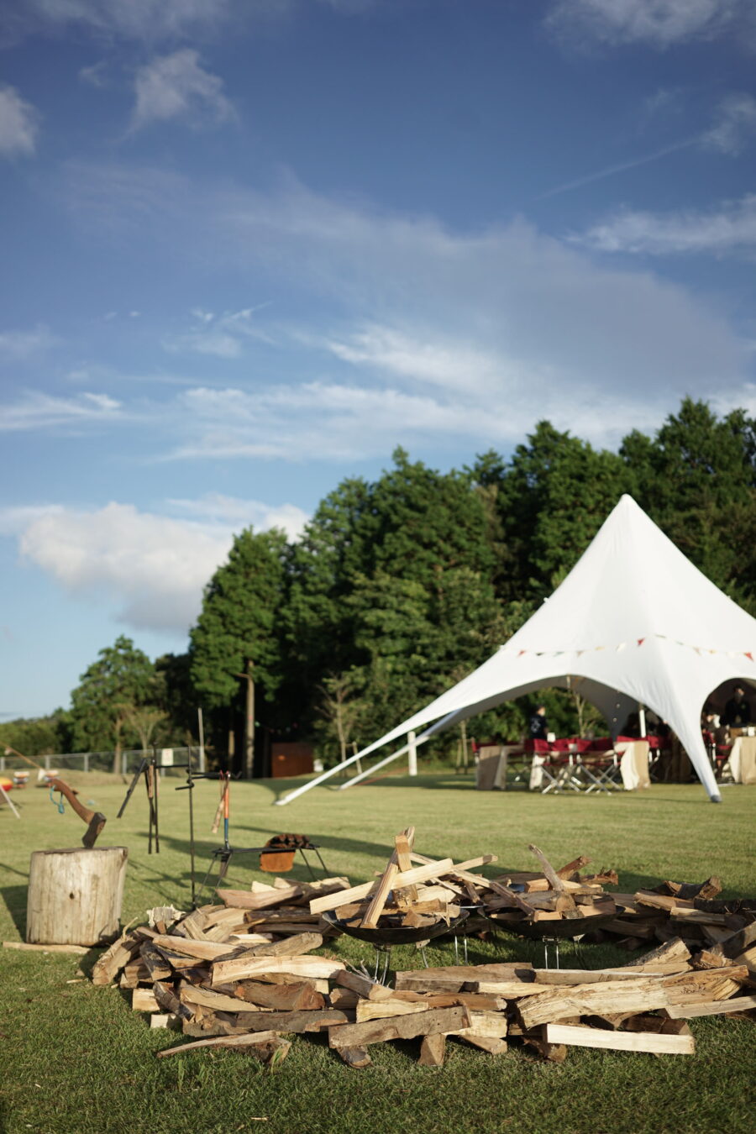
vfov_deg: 54.4
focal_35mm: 35
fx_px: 1102
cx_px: 378
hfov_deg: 37.9
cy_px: 567
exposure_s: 1/1000
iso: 100
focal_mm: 35
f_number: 2.8
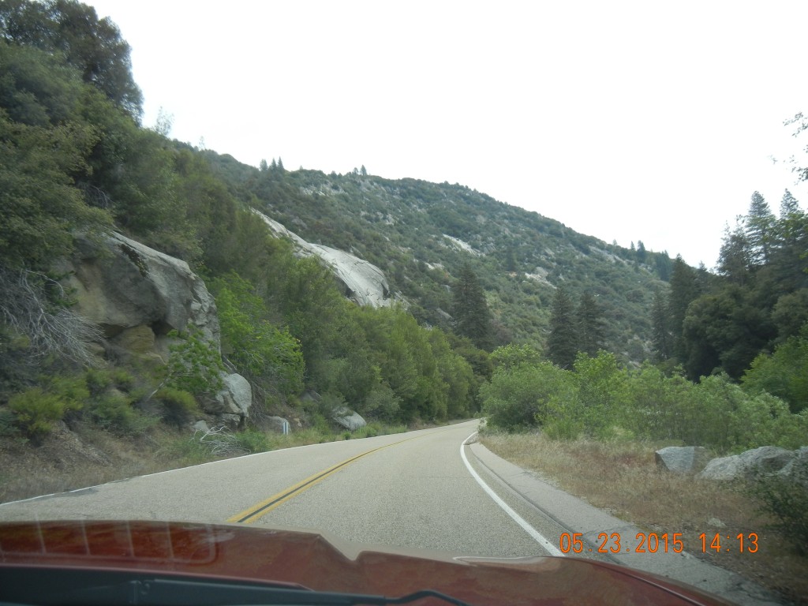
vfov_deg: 46.8
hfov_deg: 60.0
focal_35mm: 30
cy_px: 303
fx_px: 700
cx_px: 404
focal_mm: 5.4
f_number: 3.5
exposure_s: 1/692
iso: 160
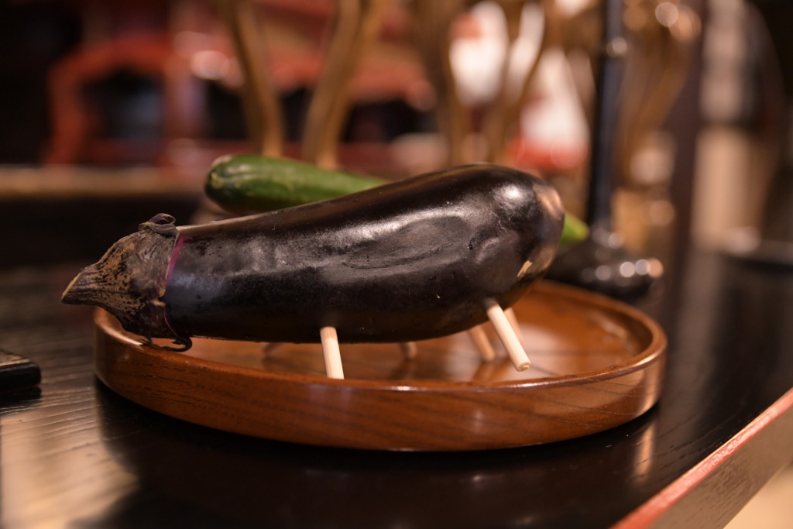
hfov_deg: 44.5
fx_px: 969
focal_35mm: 44
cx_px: 396
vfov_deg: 30.5
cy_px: 264
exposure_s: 1/50
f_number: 5.6
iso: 4000
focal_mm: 44
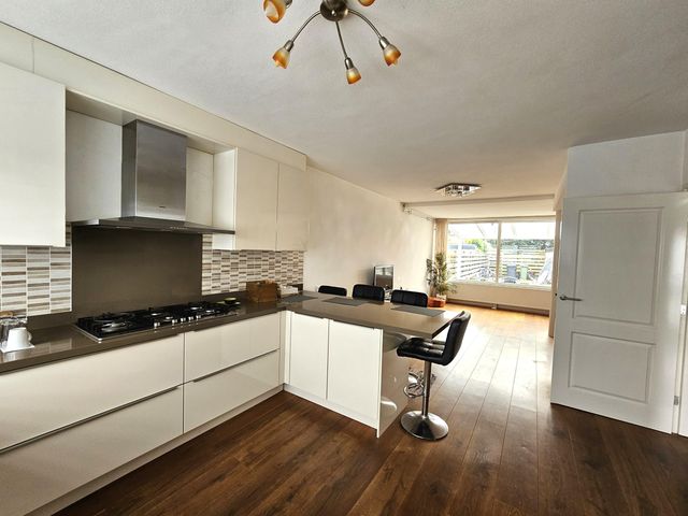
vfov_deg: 89.9
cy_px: 258
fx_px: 258
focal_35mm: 13
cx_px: 344
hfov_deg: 106.2
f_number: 2.2
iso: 160
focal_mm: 2.2
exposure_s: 1/60
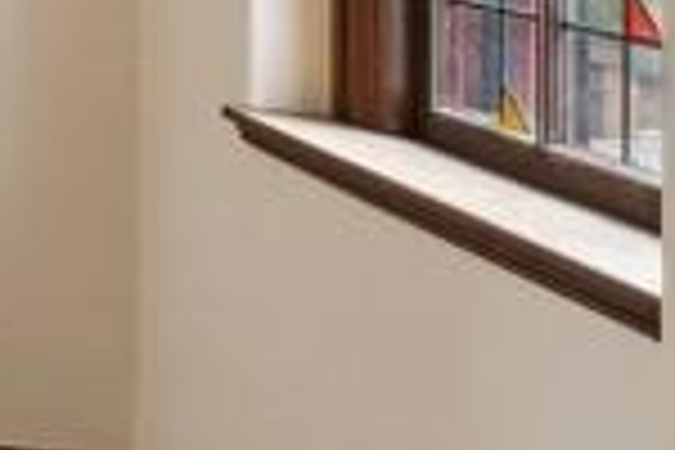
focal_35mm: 84
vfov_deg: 15.3
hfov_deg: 13.5
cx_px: -1094
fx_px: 1575
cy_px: -180
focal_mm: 14
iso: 200
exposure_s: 1/5
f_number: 11
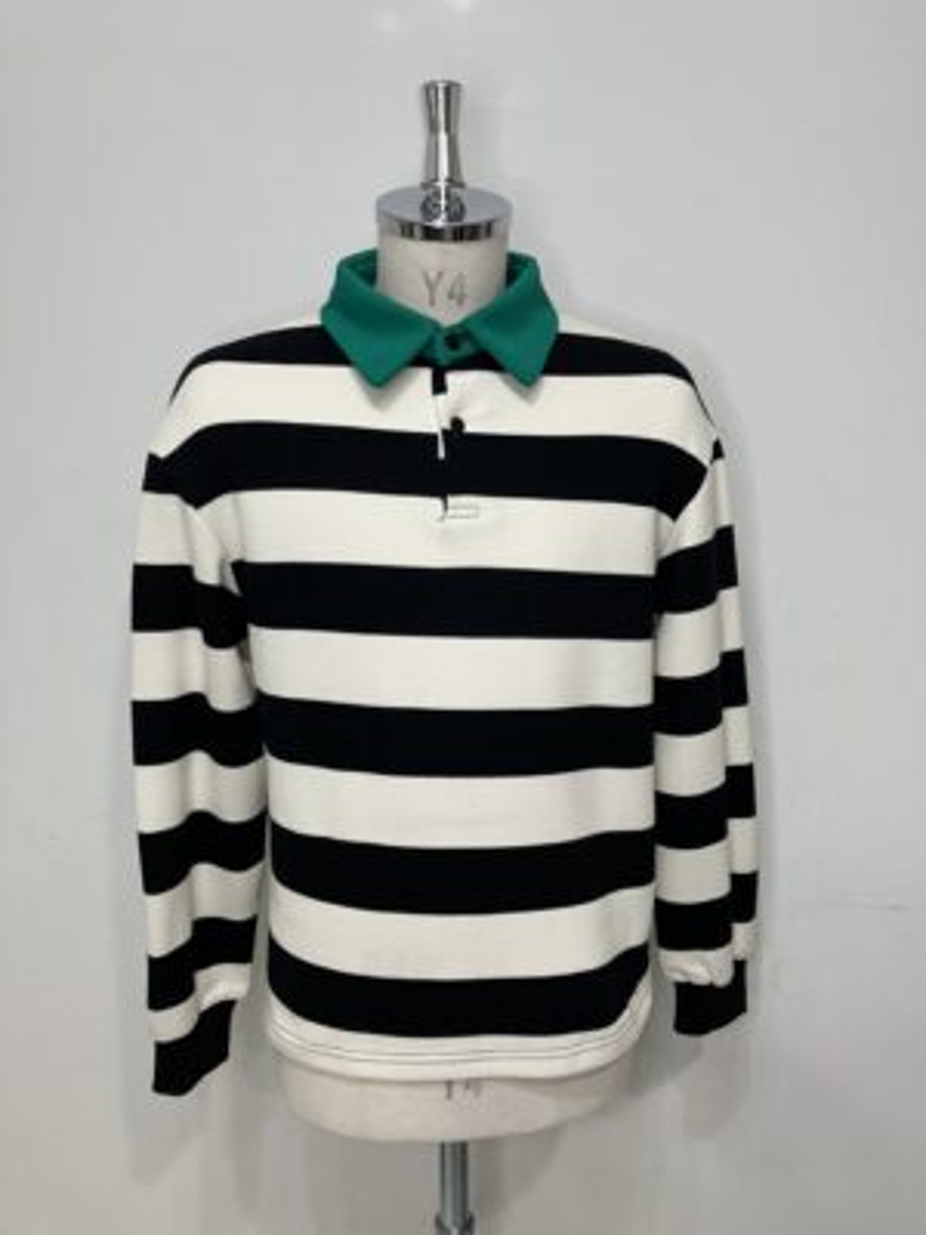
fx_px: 999
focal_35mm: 28
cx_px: 463
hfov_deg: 49.7
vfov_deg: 63.4
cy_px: 618
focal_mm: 3.99
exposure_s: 1/50
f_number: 1.8
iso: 64
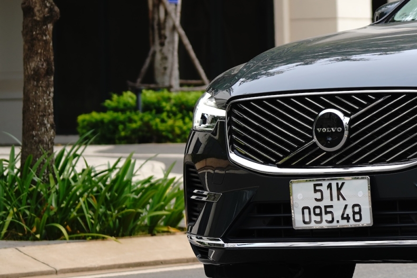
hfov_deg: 7.3
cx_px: 567
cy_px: 70
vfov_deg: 5.0
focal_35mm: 277
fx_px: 3210
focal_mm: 91
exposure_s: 1/400
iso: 100
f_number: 4
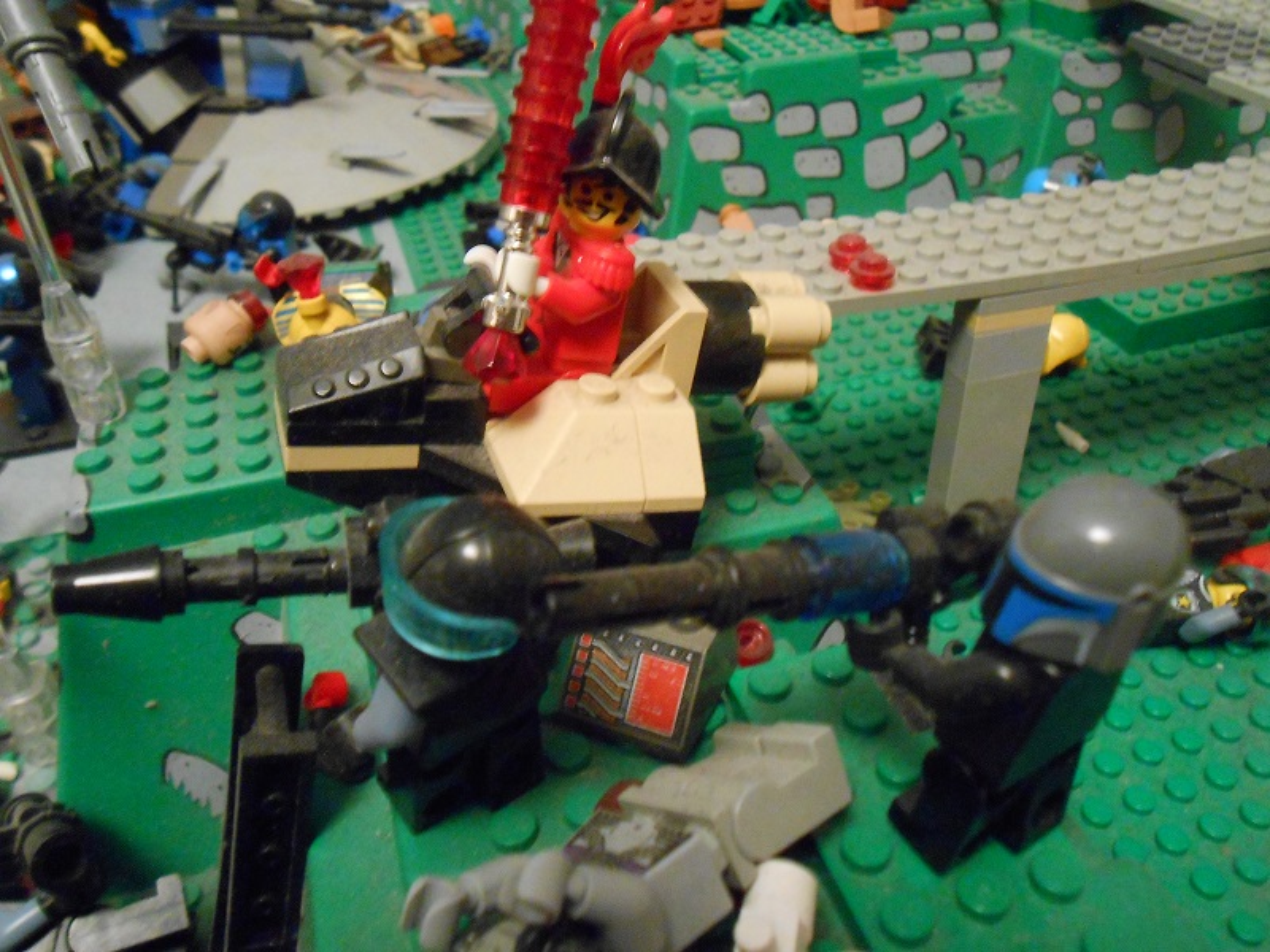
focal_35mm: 30
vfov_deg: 46.8
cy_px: 476
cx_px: 635
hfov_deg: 60.0
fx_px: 1101
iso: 800
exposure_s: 1/3
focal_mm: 5.3
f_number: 3.8
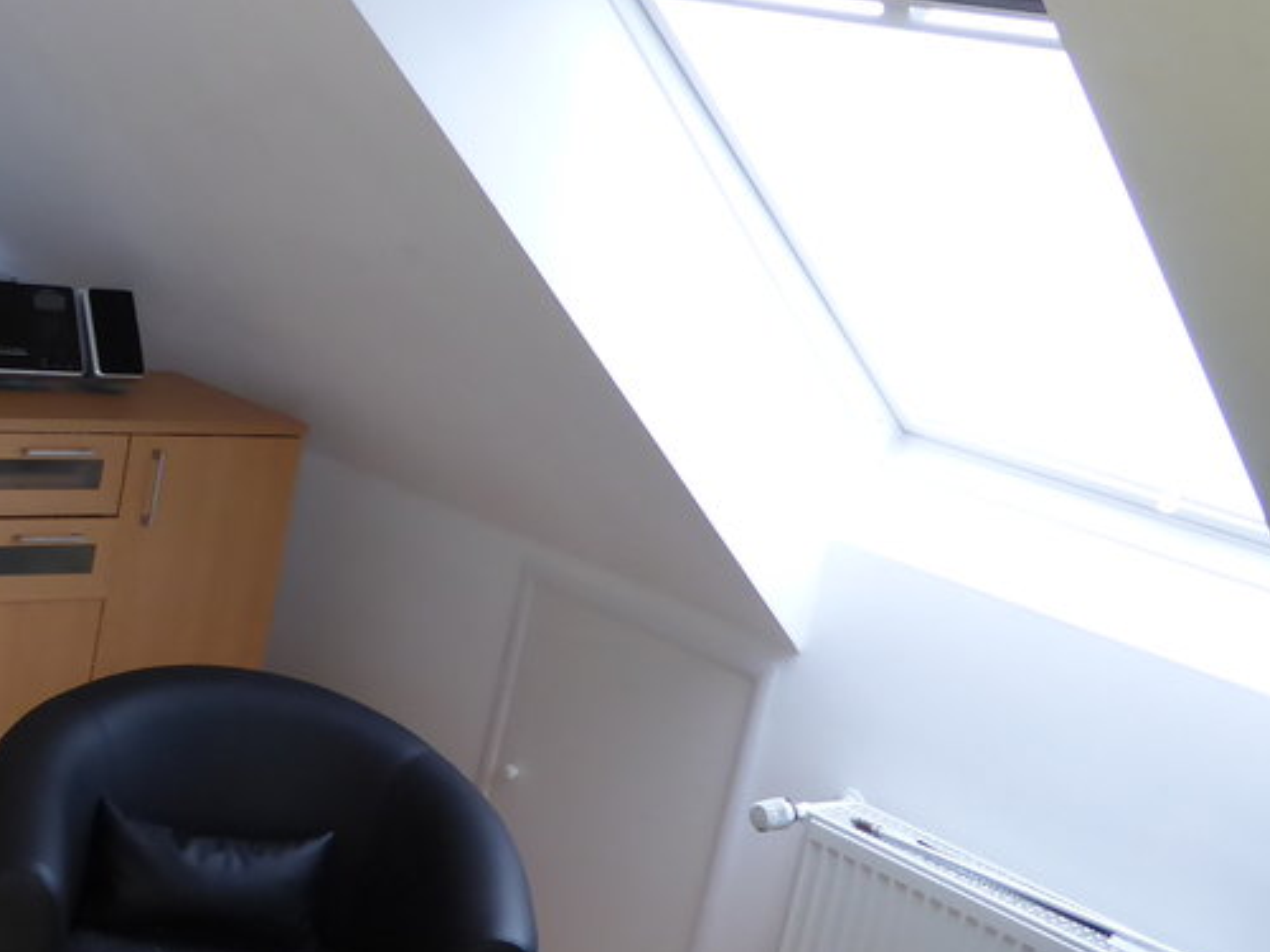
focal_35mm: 60
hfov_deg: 30.3
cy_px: 444
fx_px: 2201
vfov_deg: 24.4
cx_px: 51
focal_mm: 4.3
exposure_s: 1/60
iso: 250
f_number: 3.3
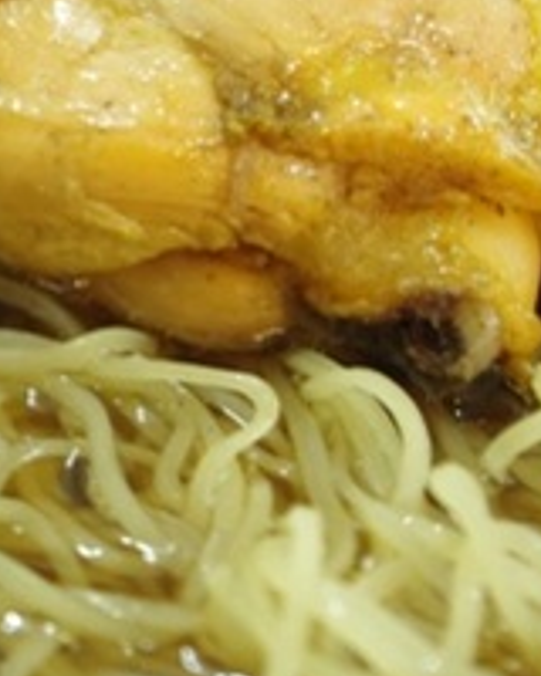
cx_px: -186
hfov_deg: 12.6
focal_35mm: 118
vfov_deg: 16.3
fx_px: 2362
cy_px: 291
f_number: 4
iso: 1600
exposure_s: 1/15
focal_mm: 28.13
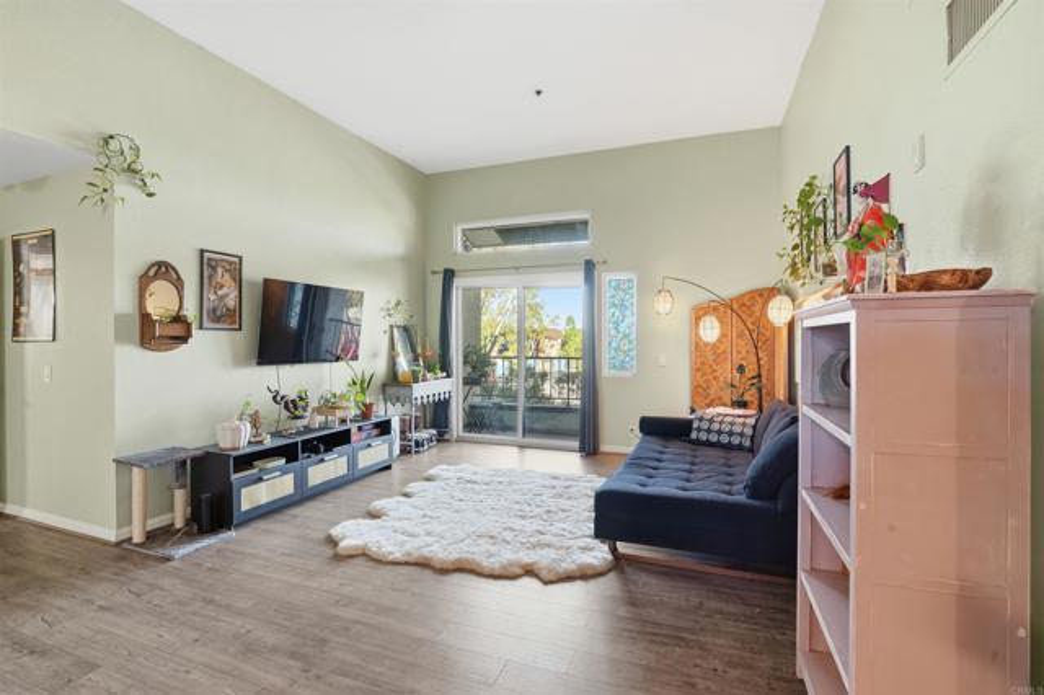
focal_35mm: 16
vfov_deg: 73.7
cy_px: 348
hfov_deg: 96.8
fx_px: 464
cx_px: 522
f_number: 11
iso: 500
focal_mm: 16
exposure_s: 1/800
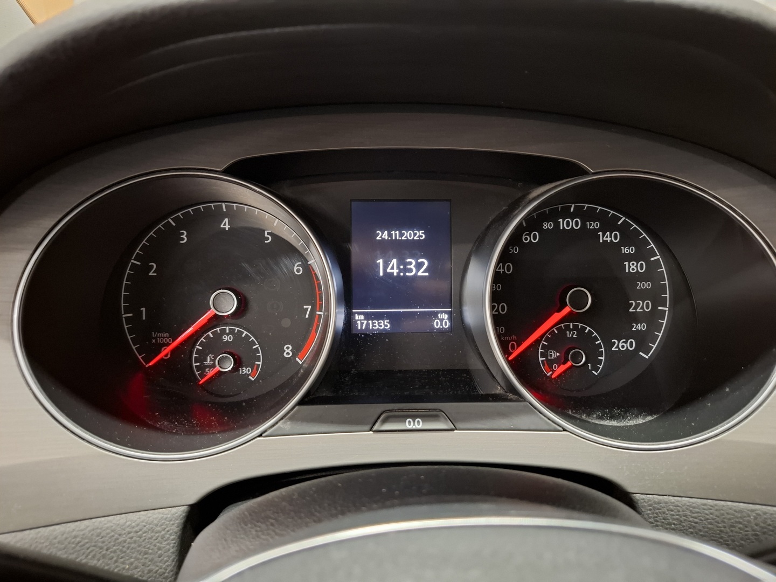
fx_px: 516
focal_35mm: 23
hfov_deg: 73.9
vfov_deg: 58.9
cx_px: 388
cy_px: 291
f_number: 1.8
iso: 1000
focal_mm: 5.54
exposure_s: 1/20
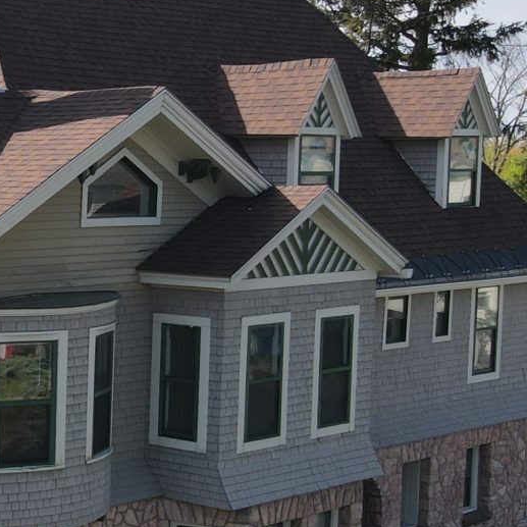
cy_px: 344
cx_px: -240
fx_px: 1447
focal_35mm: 84
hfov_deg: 18.5
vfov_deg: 20.6
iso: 100
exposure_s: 1/500
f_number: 2.8
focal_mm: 4.5
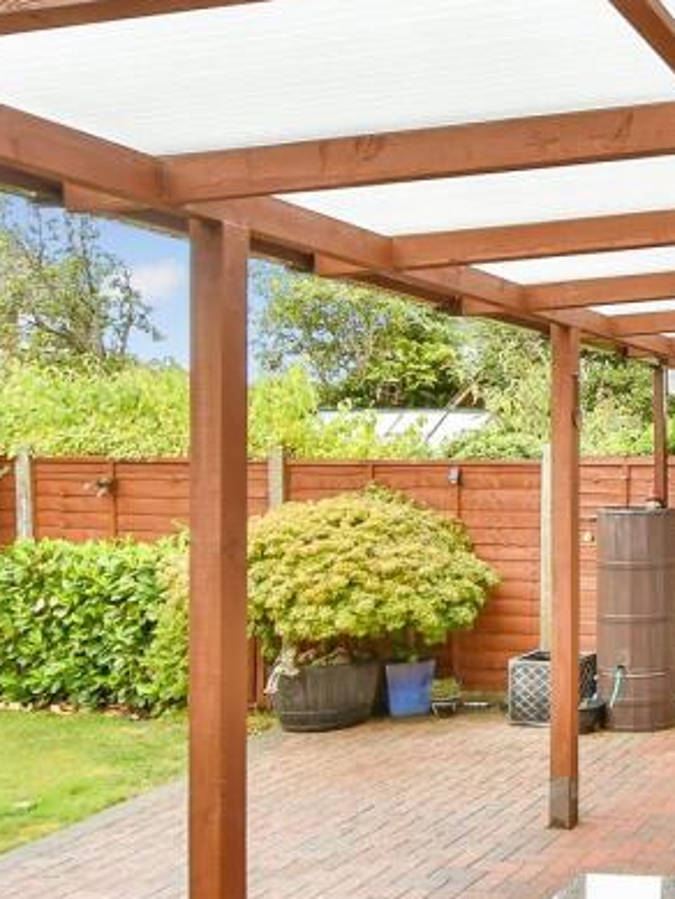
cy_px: 456
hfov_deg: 30.1
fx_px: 987
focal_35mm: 38
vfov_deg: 49.0
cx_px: 874
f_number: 5.6
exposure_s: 1/125
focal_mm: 10
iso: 500
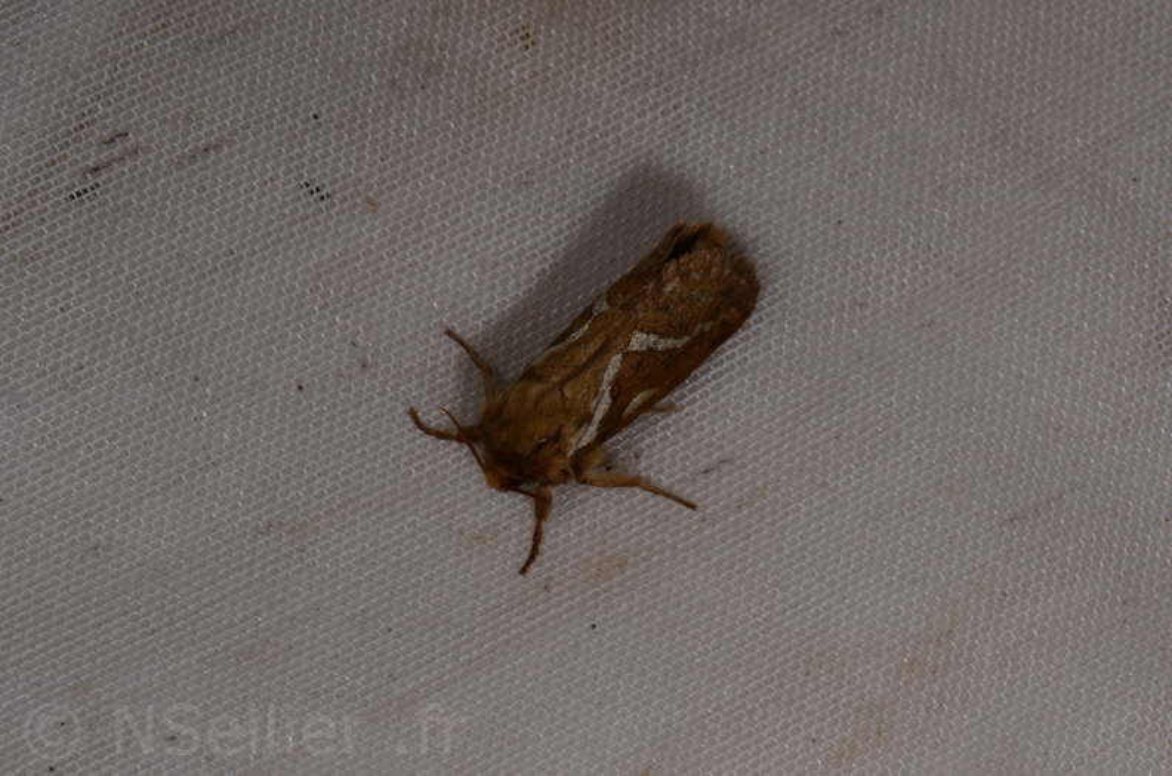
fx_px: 4141
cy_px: 388
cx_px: 586
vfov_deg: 10.7
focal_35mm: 128
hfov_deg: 16.1
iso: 100
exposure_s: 1/60
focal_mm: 85
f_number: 32
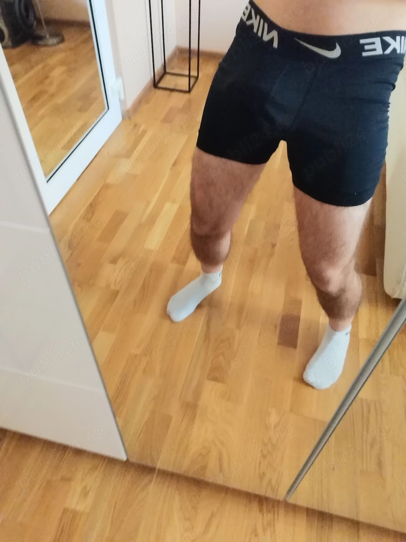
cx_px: 203
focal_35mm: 26
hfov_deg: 53.0
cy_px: 271
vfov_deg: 67.3
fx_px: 407
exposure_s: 1/20
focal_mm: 6.24
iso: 4910
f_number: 1.8
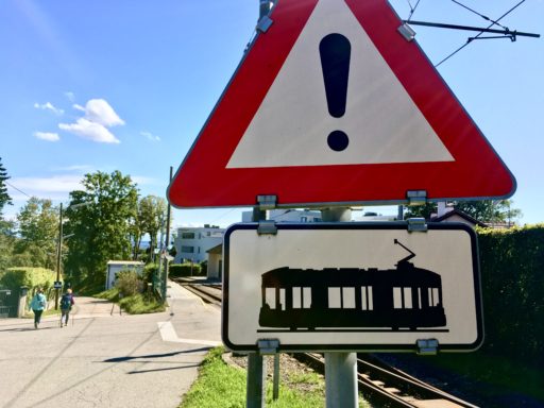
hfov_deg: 61.7
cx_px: 272
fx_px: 456
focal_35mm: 29
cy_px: 204
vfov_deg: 48.2
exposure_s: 1/793
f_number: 2.2
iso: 25
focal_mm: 4.15
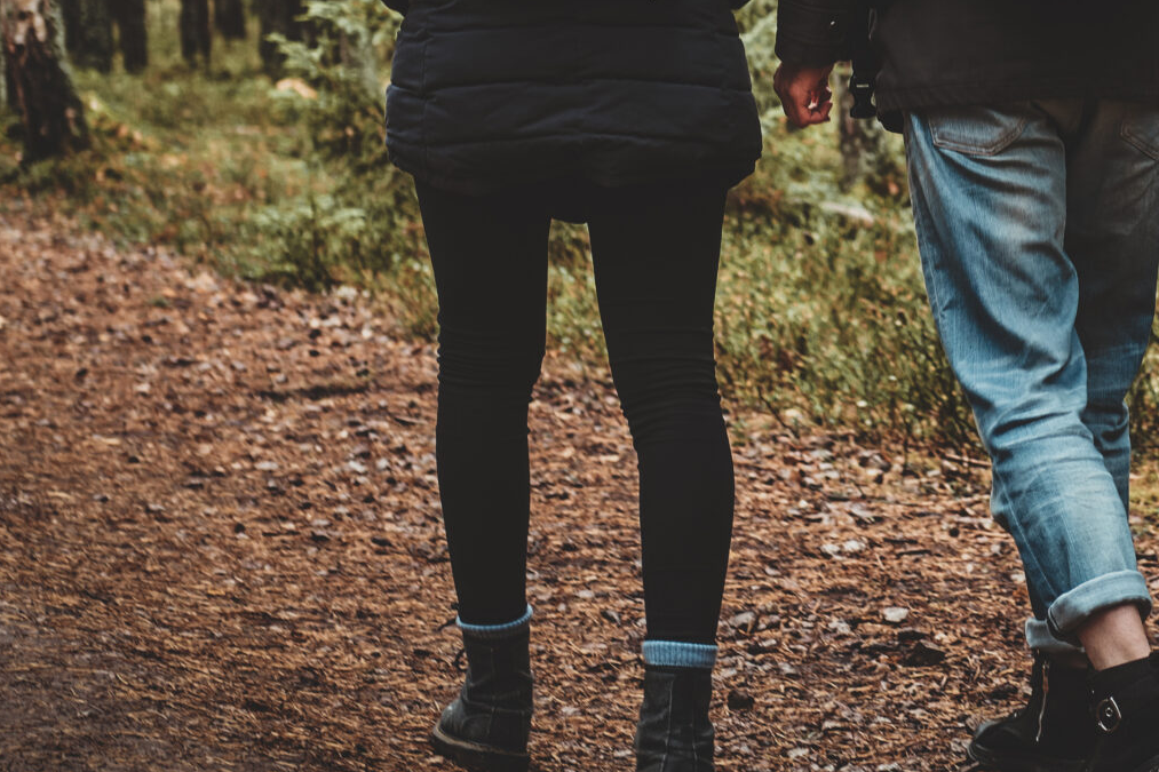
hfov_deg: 15.1
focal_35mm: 134
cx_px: 1031
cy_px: -7
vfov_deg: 10.1
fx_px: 4313
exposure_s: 1/125
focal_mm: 35
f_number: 2.5
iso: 160
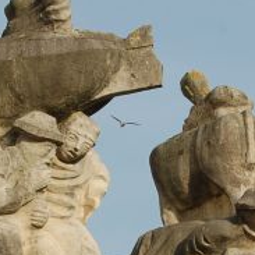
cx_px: 127
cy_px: 201
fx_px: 1775
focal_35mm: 213
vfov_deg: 8.2
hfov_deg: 8.2
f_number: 9.5
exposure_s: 1/350
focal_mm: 48
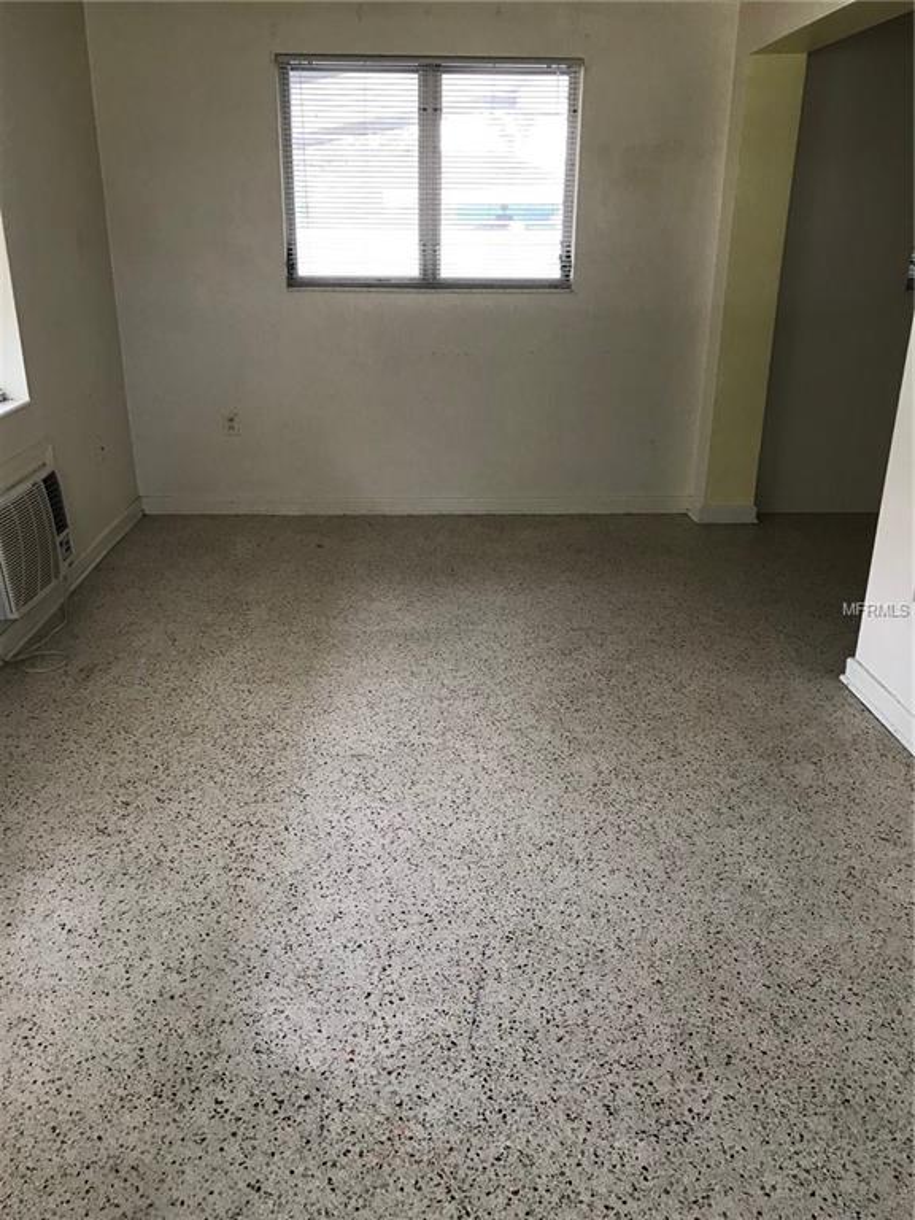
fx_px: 987
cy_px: 610
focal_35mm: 28
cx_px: 458
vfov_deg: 63.4
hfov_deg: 49.7
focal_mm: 3.99
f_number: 1.8
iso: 20
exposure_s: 1/30
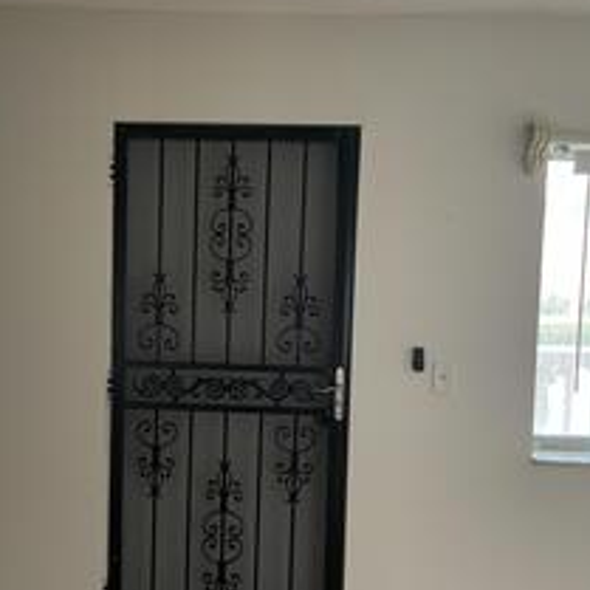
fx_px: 848
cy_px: 291
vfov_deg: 38.3
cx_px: 198
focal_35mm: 44
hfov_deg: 37.9
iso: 200
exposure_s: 1/60
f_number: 1.6
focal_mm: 4.2
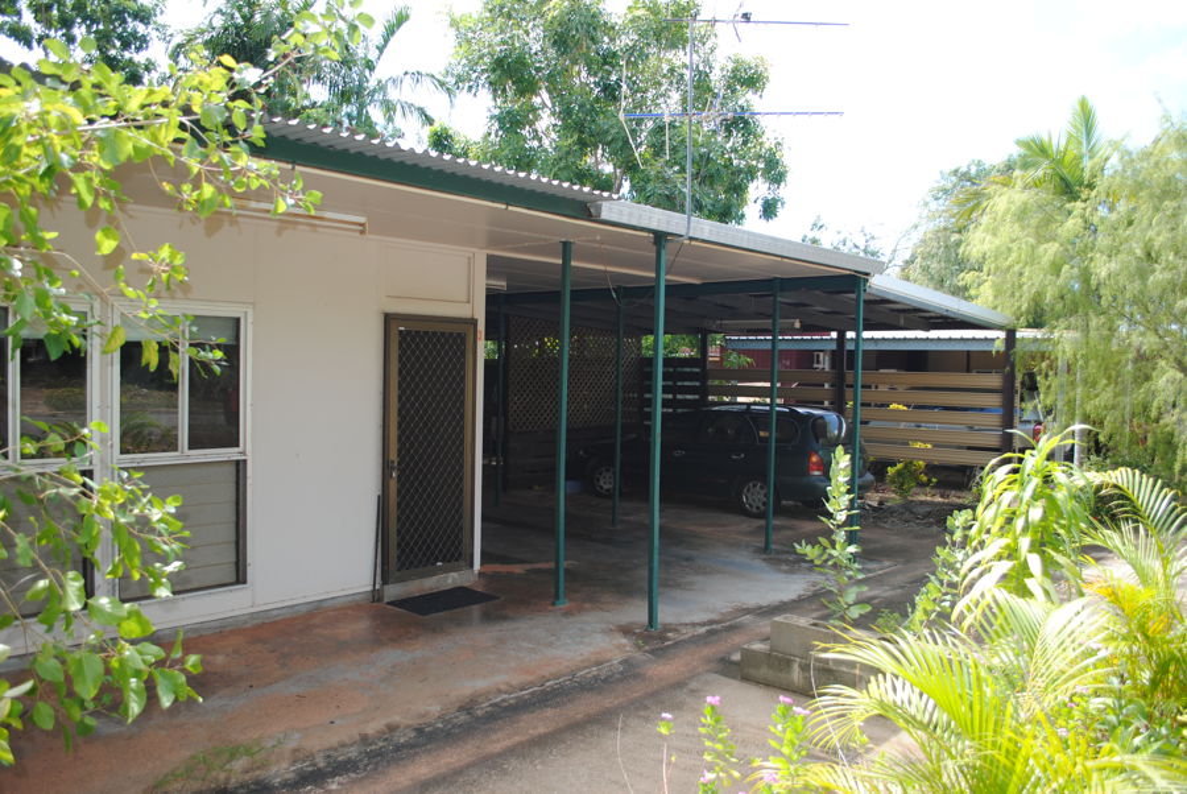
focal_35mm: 27
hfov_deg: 67.3
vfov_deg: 48.0
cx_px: 594
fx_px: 891
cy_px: 397
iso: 100
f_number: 3.5
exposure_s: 1/200
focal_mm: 18
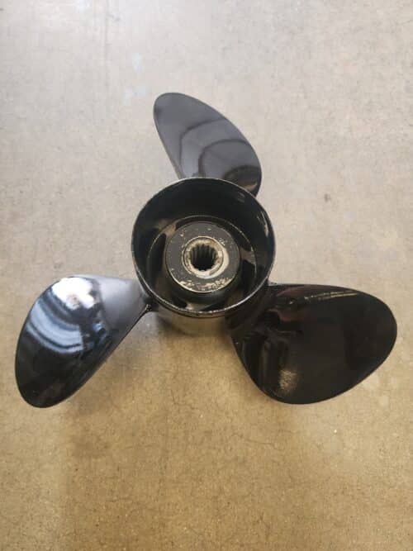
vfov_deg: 73.9
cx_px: 206
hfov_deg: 58.9
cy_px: 276
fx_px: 366
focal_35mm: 23
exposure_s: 1/120
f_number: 1.8
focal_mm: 6.4
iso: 400
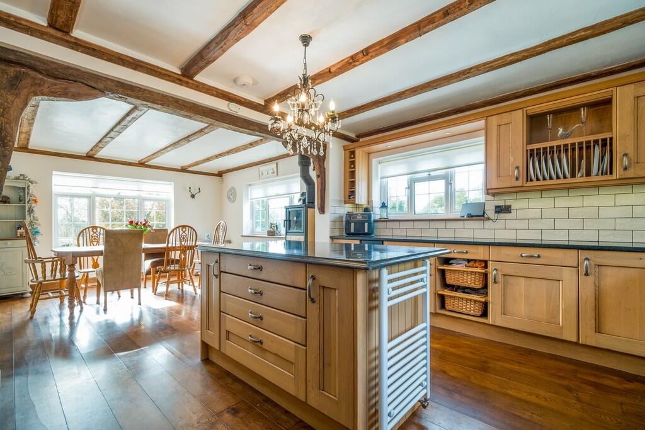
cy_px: 215
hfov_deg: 100.4
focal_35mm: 15
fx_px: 269
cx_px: 322
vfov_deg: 77.3
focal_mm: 10.3
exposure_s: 1/60
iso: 160
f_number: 7.1
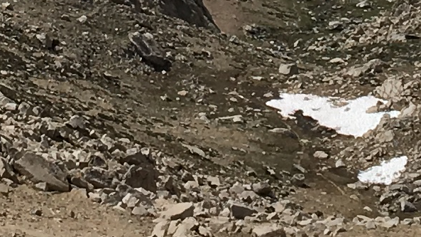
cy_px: -527
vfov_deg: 5.3
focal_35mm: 215
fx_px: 2399
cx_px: 127
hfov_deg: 10.0
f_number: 2.2
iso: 25
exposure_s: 1/4525
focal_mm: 4.15
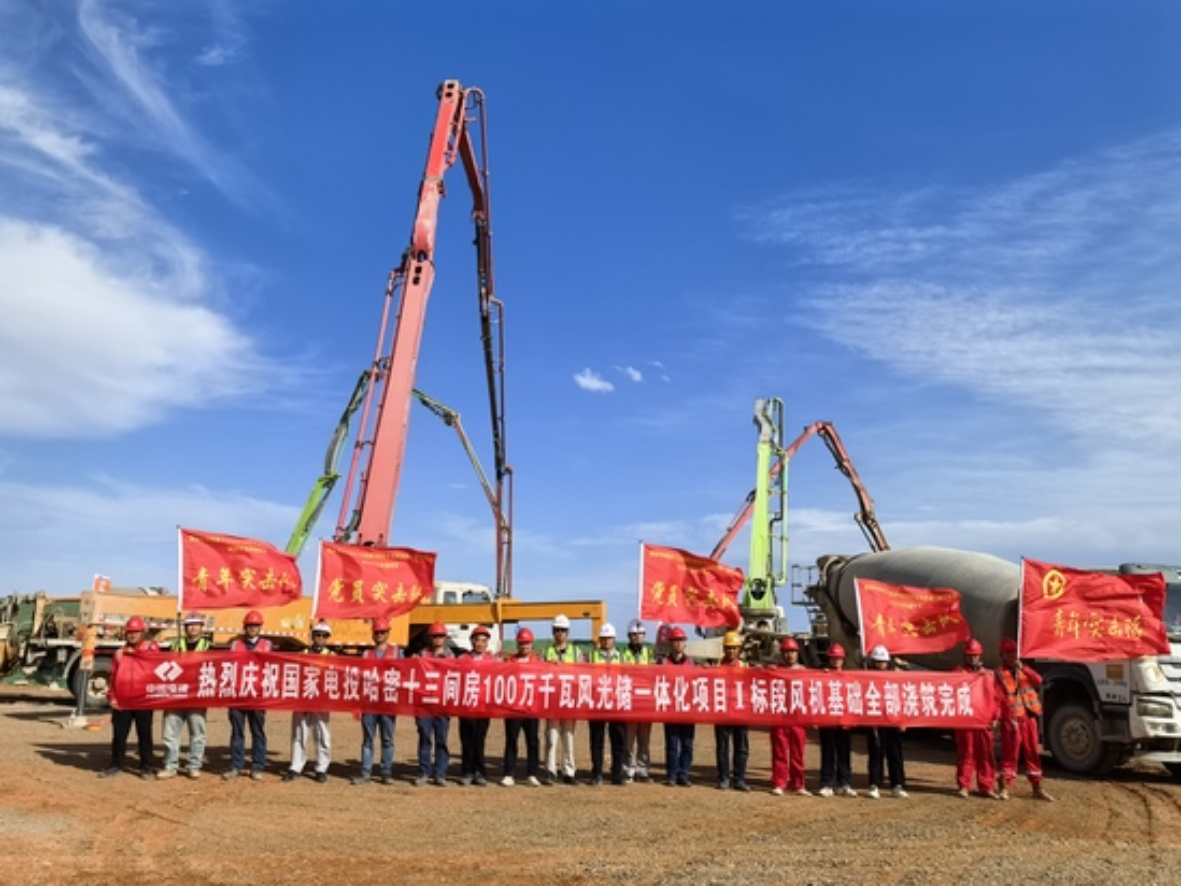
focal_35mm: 29
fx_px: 990
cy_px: 443
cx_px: 590
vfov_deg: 48.2
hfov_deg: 61.6
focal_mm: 5.75
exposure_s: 1/3846
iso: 50
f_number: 2
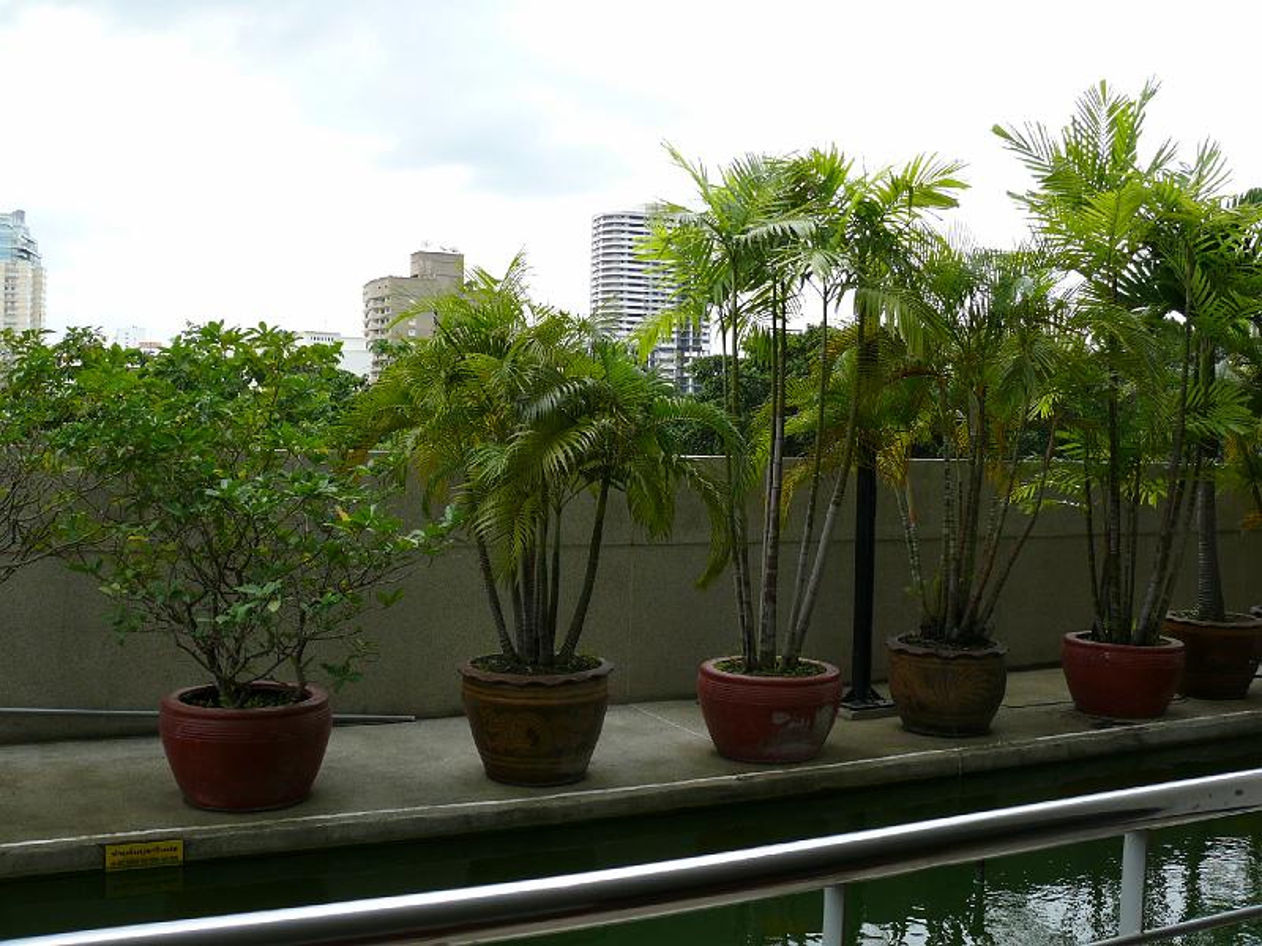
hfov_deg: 52.6
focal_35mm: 35
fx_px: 1276
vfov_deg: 40.7
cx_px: 631
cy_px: 473
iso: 100
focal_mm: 7.4
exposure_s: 1/400
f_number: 4
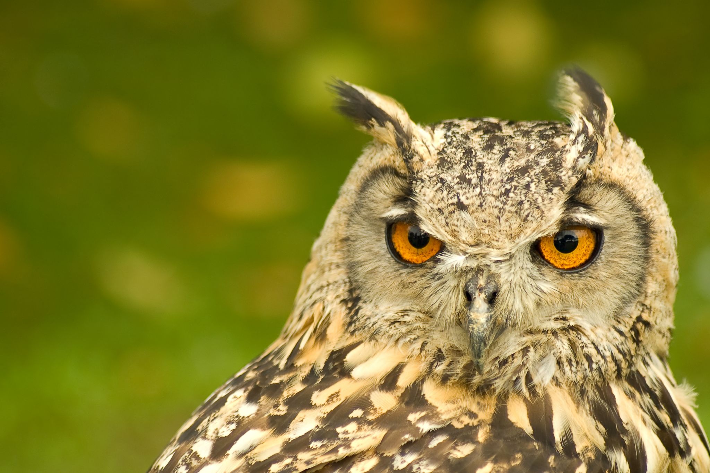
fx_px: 3106
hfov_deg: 13.0
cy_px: 236
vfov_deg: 8.7
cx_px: 355
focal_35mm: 158
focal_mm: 105
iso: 400
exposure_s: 1/250
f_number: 4.8
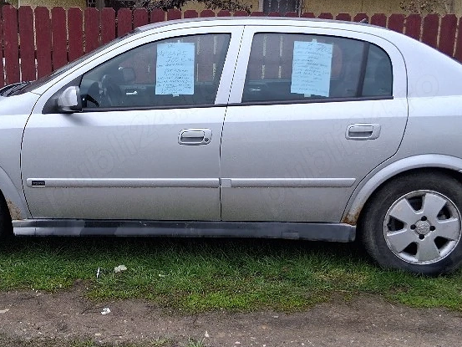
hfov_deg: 40.3
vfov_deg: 30.8
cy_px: 147
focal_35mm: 47
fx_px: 627
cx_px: 188
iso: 25
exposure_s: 1/116
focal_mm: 3.98
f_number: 1.8
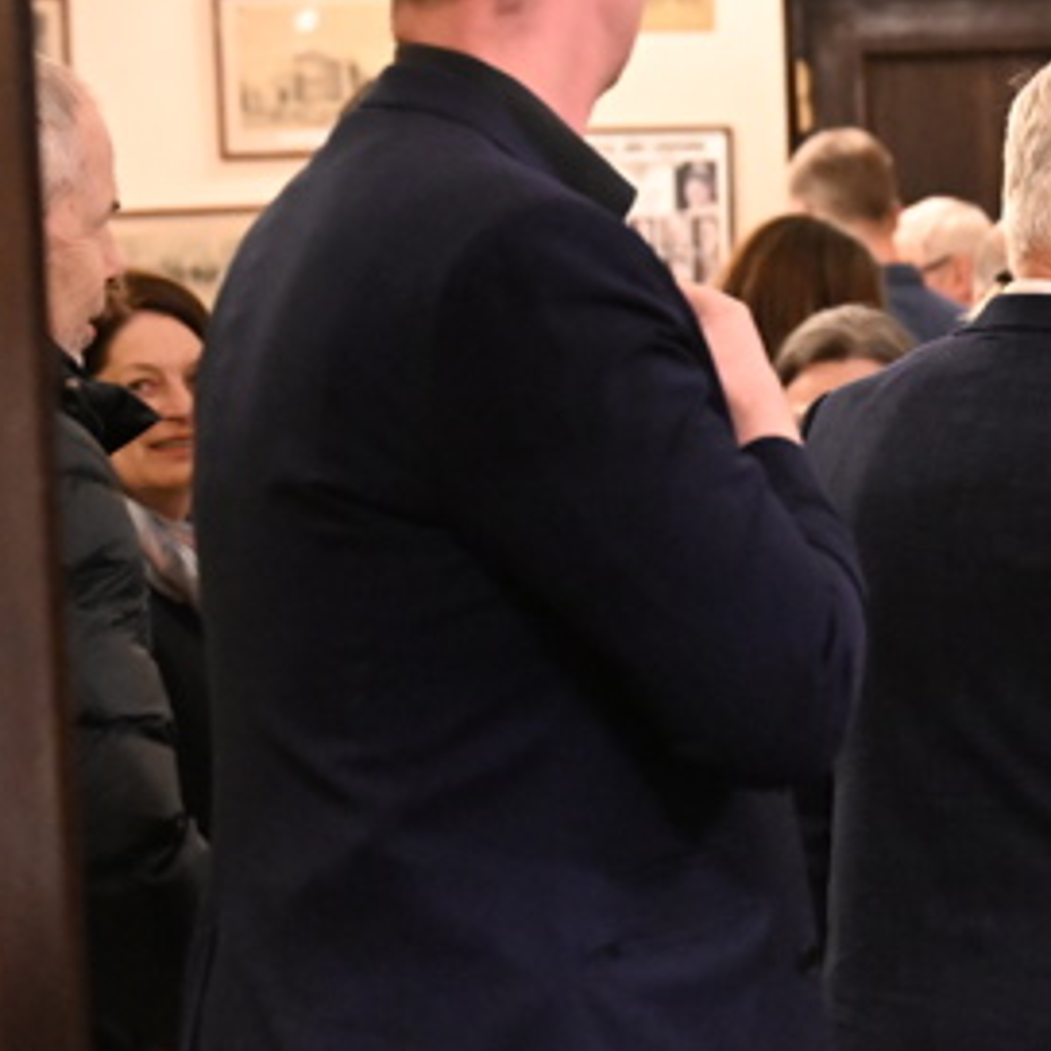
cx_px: 966
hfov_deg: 8.4
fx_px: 7111
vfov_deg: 8.4
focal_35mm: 207
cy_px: 784
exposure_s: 1/100
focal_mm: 64
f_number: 3.5
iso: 5000
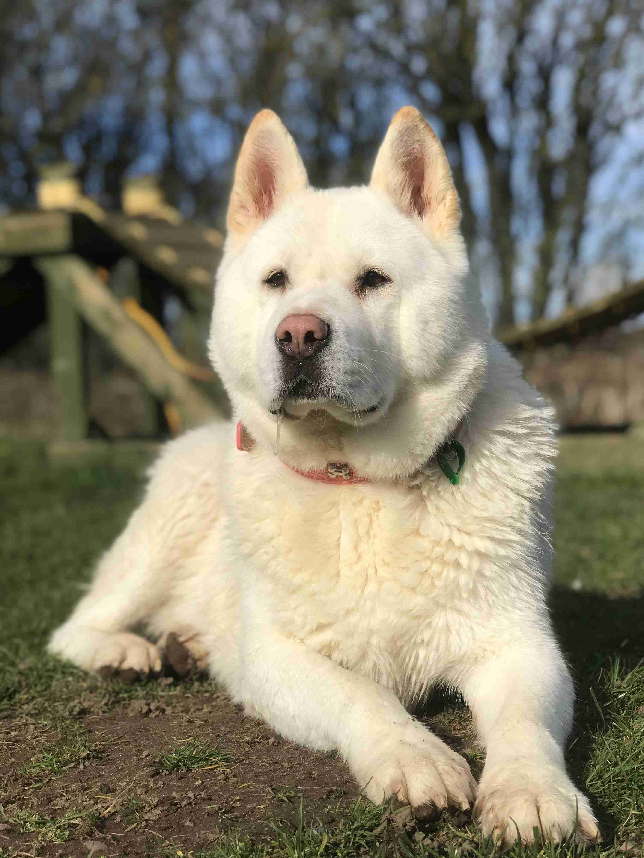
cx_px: 322
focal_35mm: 57
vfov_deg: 33.8
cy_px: 429
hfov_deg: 25.7
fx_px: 1414
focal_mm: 6.6
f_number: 2.8
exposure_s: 1/1546
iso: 20
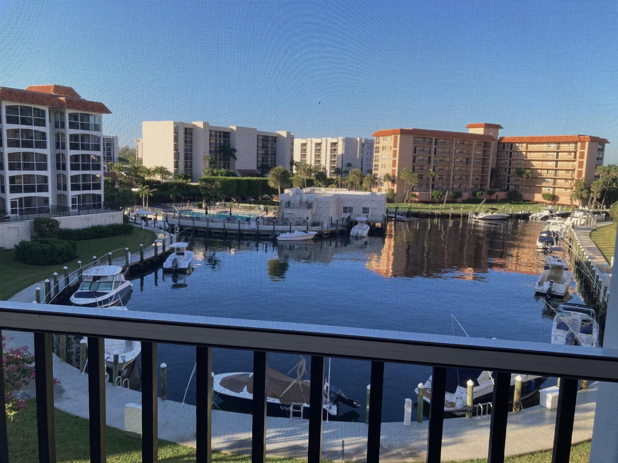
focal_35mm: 28
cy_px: 232
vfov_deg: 49.7
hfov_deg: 63.4
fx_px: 500
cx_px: 309
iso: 20
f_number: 1.8
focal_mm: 3.99
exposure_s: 1/522
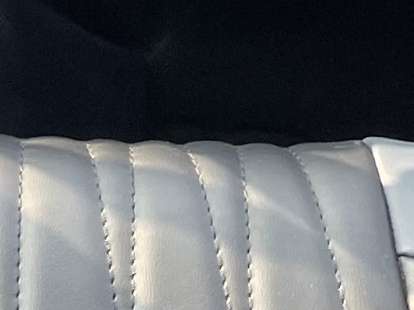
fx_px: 2488
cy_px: -926
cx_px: -172
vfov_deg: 6.0
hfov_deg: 9.3
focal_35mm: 208
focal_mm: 4.2
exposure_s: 1/121
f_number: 1.6
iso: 50
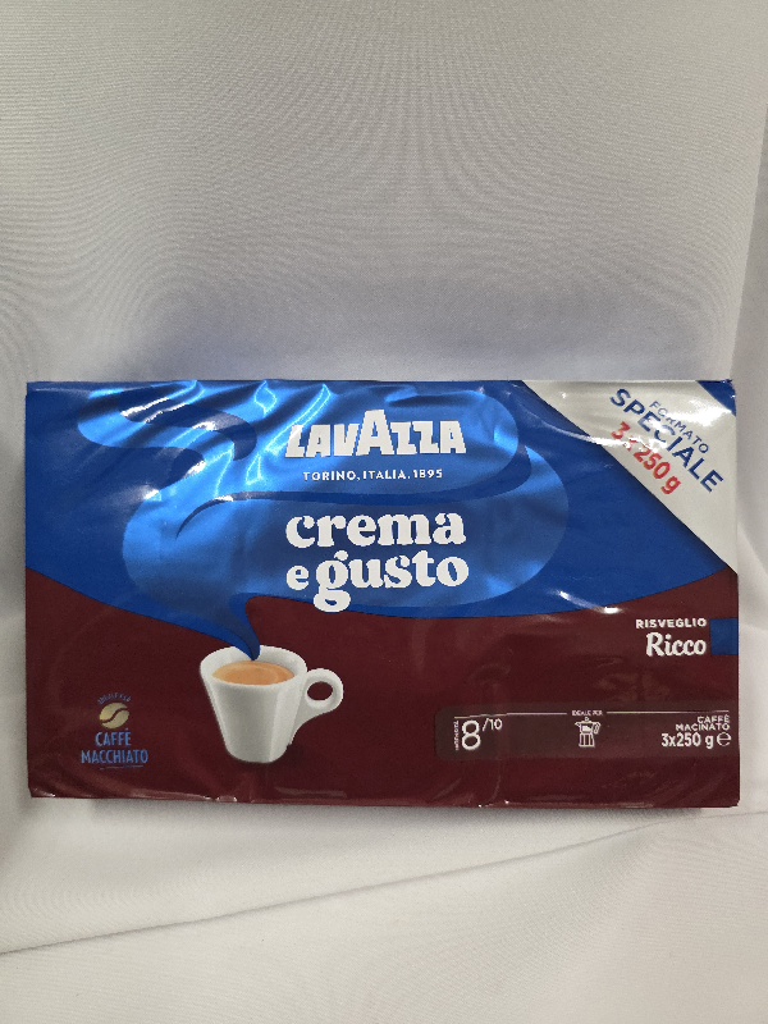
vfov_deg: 73.9
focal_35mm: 23
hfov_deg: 58.9
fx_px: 680
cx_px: 384
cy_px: 512
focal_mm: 6.3
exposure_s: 1/101
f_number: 1.7
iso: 500
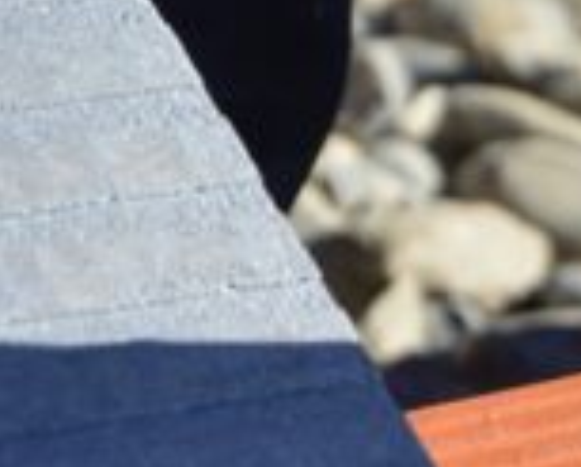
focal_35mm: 616
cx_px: 1208
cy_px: 522
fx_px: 10612
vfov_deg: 2.5
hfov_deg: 3.1
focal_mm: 105
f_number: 7.1
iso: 100
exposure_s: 1/200
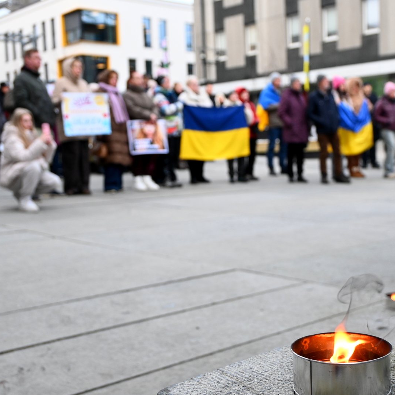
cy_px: 198
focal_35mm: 50
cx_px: 246
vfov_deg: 34.0
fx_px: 645
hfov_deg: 33.9
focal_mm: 26
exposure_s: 1/200
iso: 400
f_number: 4.5
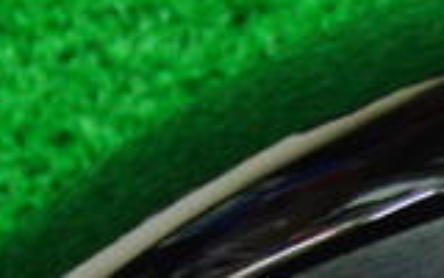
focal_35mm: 182
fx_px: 2202
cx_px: 691
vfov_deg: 7.1
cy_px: 436
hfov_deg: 11.0
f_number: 3.7
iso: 400
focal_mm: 7.54
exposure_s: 1/20
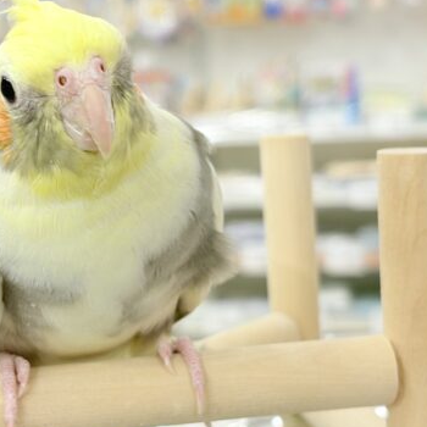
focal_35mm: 84
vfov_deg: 20.6
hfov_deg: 20.5
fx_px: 1172
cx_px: 131
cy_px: 189
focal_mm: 5.96
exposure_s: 1/50
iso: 50
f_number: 1.6
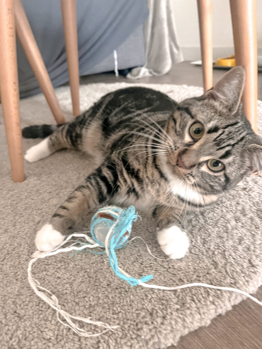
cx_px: 131
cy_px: 174
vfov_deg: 67.3
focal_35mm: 26
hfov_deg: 53.1
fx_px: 262
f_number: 1.6
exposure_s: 1/40
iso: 640
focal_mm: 5.1
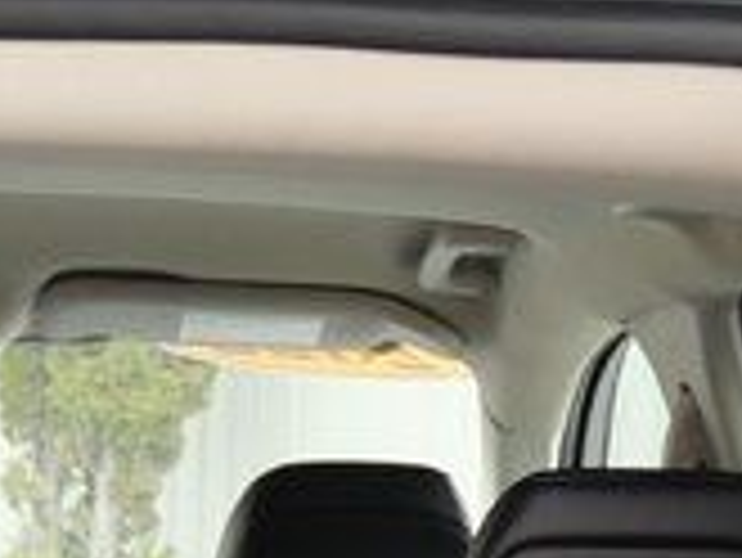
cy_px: 1611
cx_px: -157
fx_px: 3196
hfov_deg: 12.9
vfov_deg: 8.5
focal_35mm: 149
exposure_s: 1/60
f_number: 3.5
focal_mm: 12
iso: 640
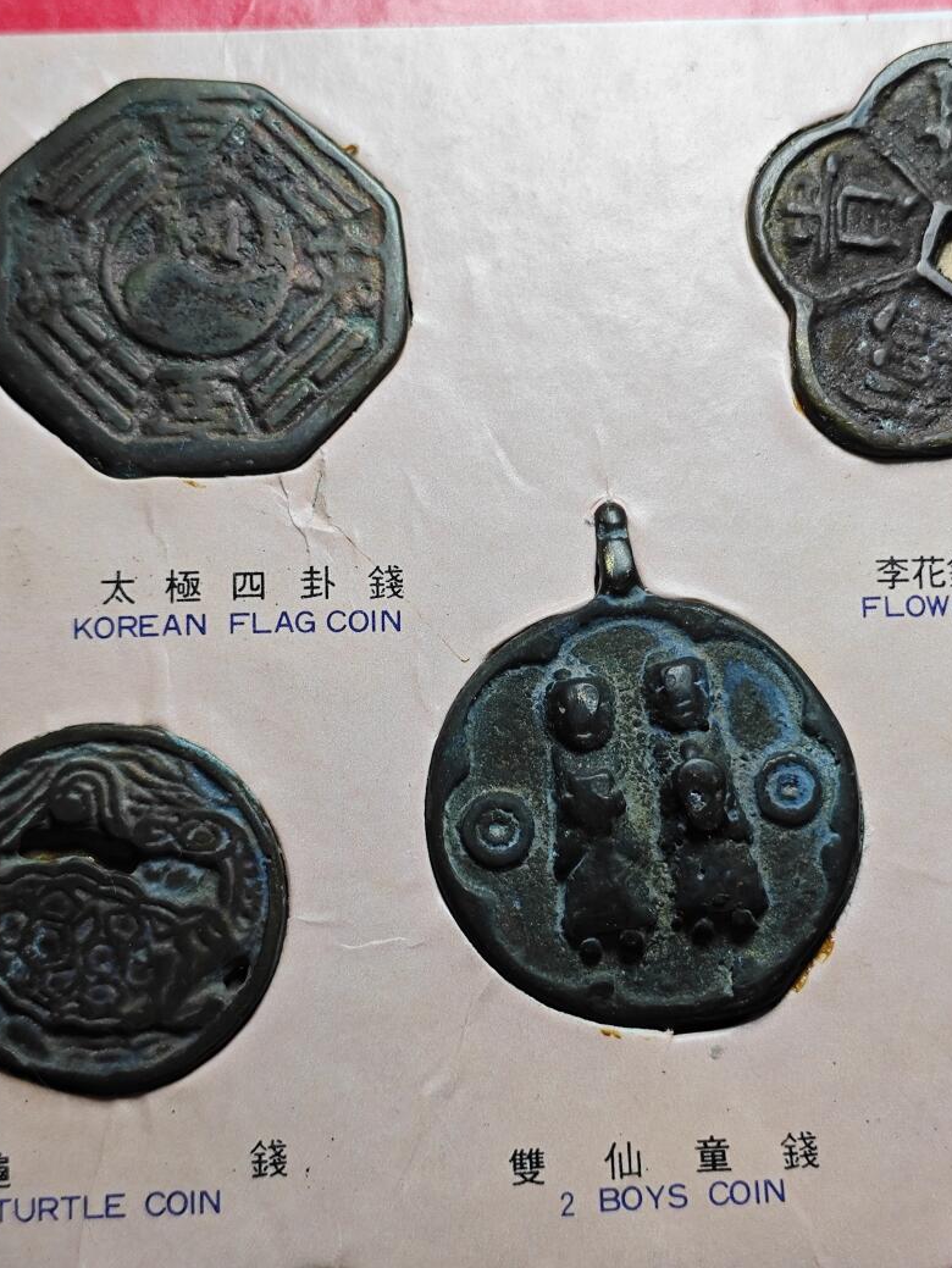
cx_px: 563
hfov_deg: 22.2
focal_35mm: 66
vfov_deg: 29.4
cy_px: 630
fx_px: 2419
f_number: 1.6
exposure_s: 1/100
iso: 80
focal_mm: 5.84
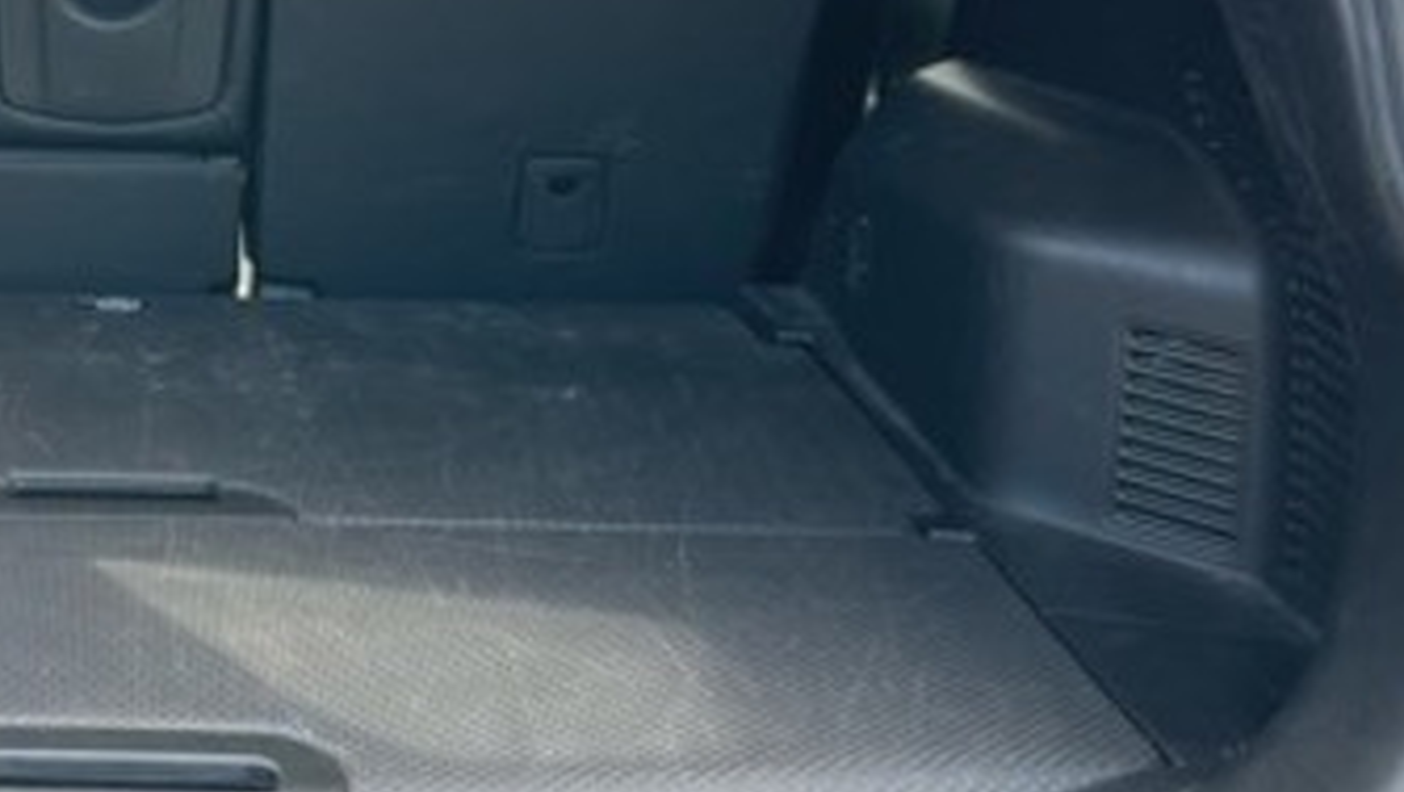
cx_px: 29
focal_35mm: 65
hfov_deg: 30.3
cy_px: 80
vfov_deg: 18.3
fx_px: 2422
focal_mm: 5.1
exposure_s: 1/121
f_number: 1.6
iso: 40
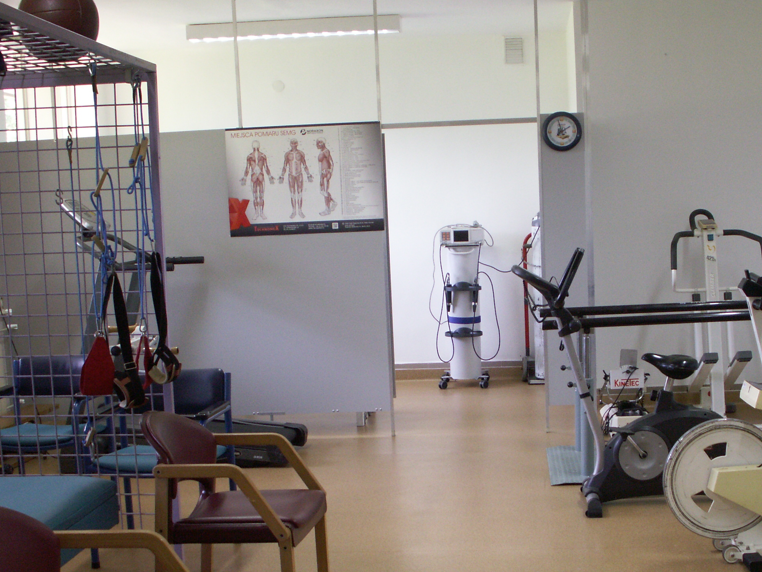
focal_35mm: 52
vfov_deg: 27.8
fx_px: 1145
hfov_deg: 36.6
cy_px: 402
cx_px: 481
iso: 100
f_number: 2.8
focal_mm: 5.86
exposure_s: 1/40
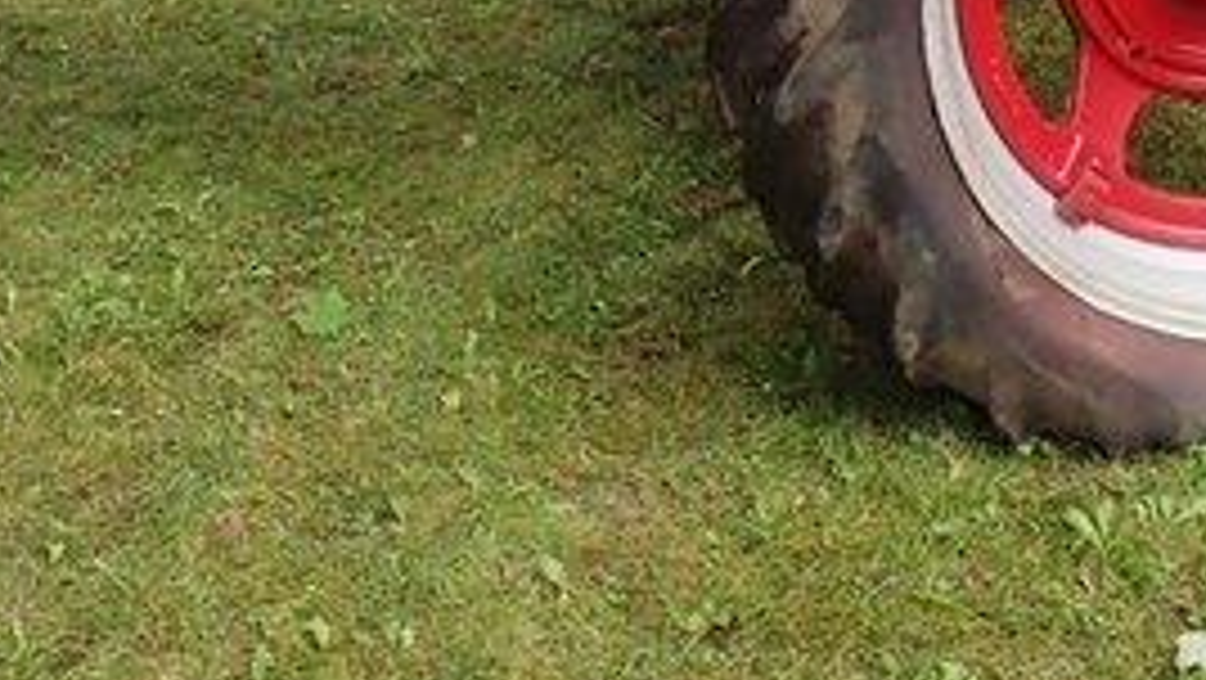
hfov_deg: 32.8
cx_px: 574
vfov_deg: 17.7
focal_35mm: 64
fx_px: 2047
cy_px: -200
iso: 100
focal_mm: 4.5
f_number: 2.8
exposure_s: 1/200
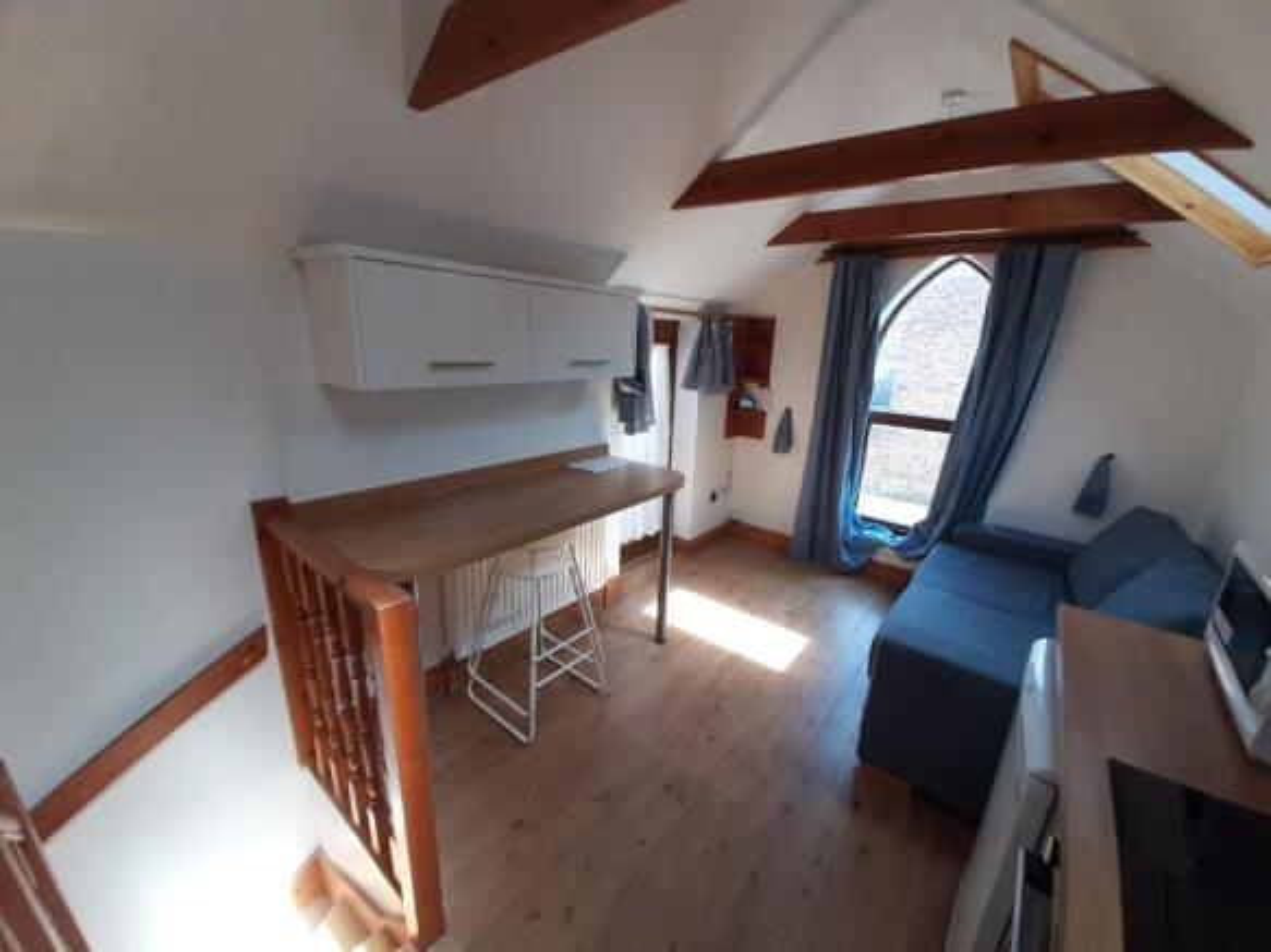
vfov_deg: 89.9
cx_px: 636
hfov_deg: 106.2
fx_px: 477
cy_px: 476
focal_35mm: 13
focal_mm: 1.42
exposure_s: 1/50
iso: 40
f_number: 2.2
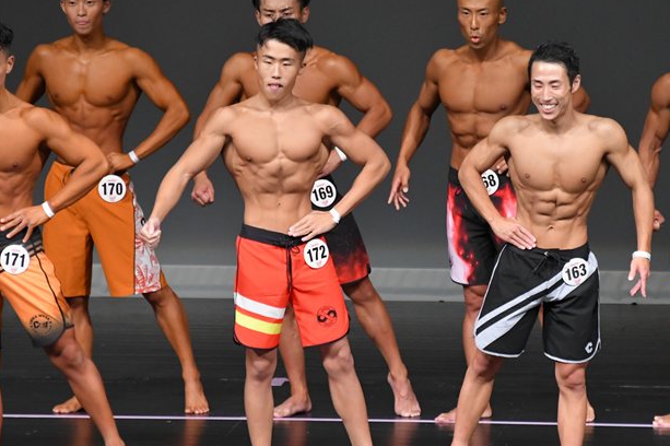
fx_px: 8817
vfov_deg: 2.9
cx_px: 420
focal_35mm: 474
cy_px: 254
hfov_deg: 4.4
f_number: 5.6
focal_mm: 250
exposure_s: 1/400
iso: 4000
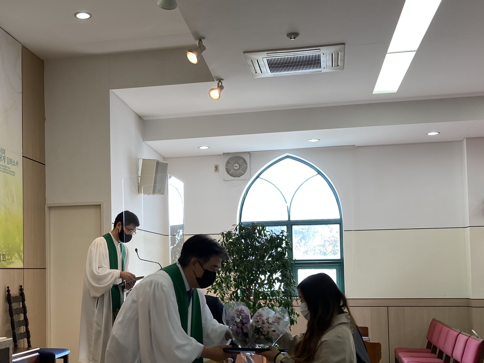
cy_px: 230
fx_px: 699
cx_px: 143
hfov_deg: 37.6
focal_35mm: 50
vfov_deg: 29.0
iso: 40
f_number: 1.8
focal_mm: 3.99
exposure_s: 1/120
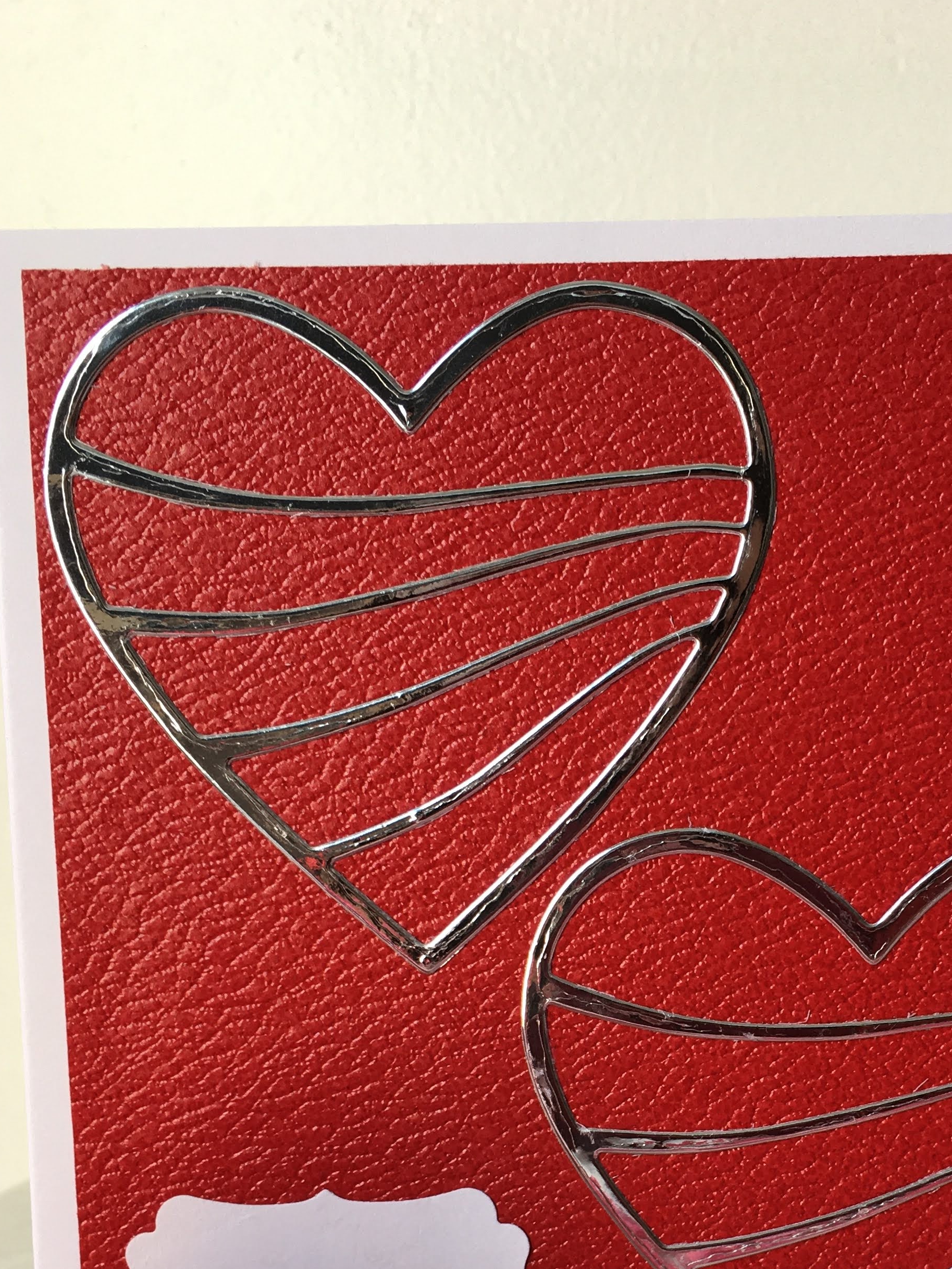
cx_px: 714
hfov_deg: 29.8
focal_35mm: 48
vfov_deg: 38.3
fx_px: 1760
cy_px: 1005
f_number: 2.2
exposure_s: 1/50
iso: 32
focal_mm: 4.15
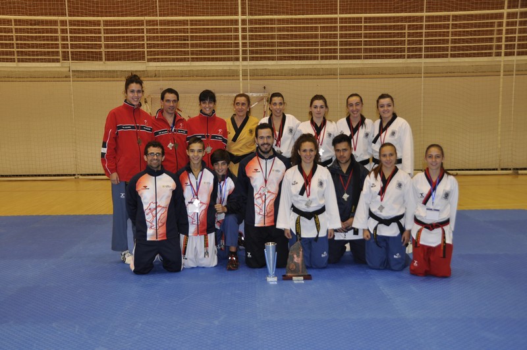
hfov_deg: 48.0
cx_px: 264
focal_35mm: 40
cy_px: 175
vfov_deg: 32.9
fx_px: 592
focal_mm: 27
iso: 320
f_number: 4
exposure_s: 1/60
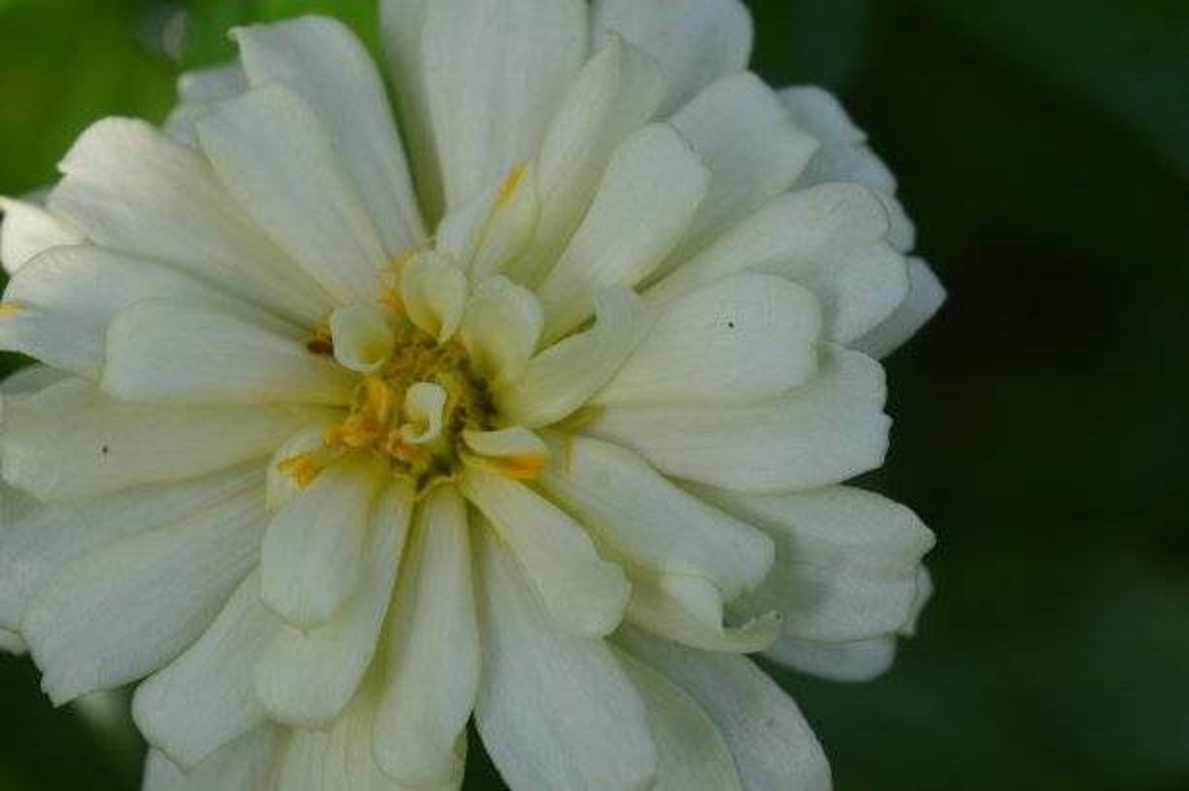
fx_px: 2723
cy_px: 396
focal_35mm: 82
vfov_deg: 16.5
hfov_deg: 24.6
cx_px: 594
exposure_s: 1/125
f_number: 9
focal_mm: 55
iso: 400
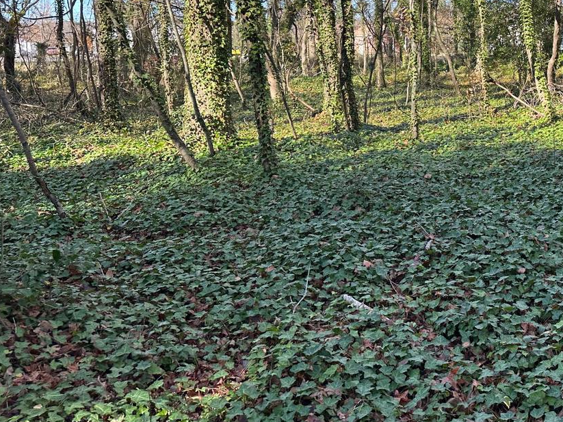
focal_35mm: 42
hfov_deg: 42.9
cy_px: 98
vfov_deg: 33.6
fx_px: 683
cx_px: 446
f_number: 1.78
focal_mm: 6.86
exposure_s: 1/729
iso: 80
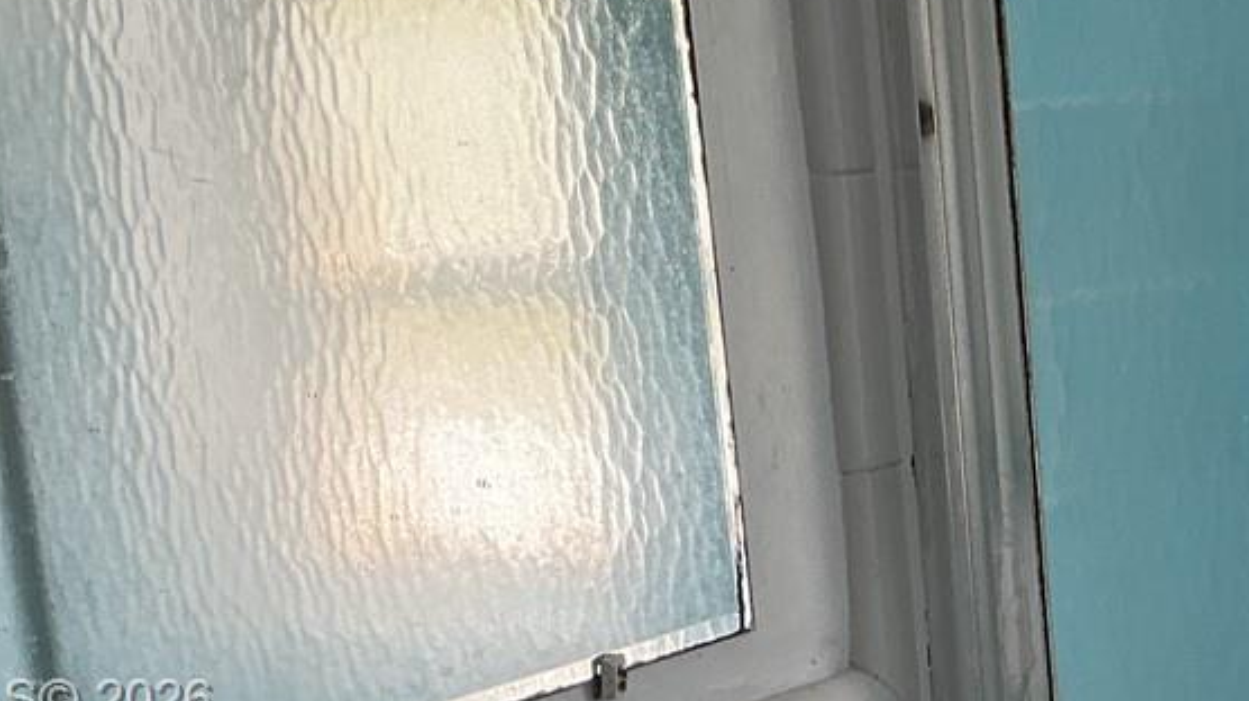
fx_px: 3012
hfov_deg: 22.3
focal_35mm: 91
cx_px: 1310
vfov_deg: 13.1
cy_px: 703
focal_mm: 3
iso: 40
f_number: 1.8
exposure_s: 1/120
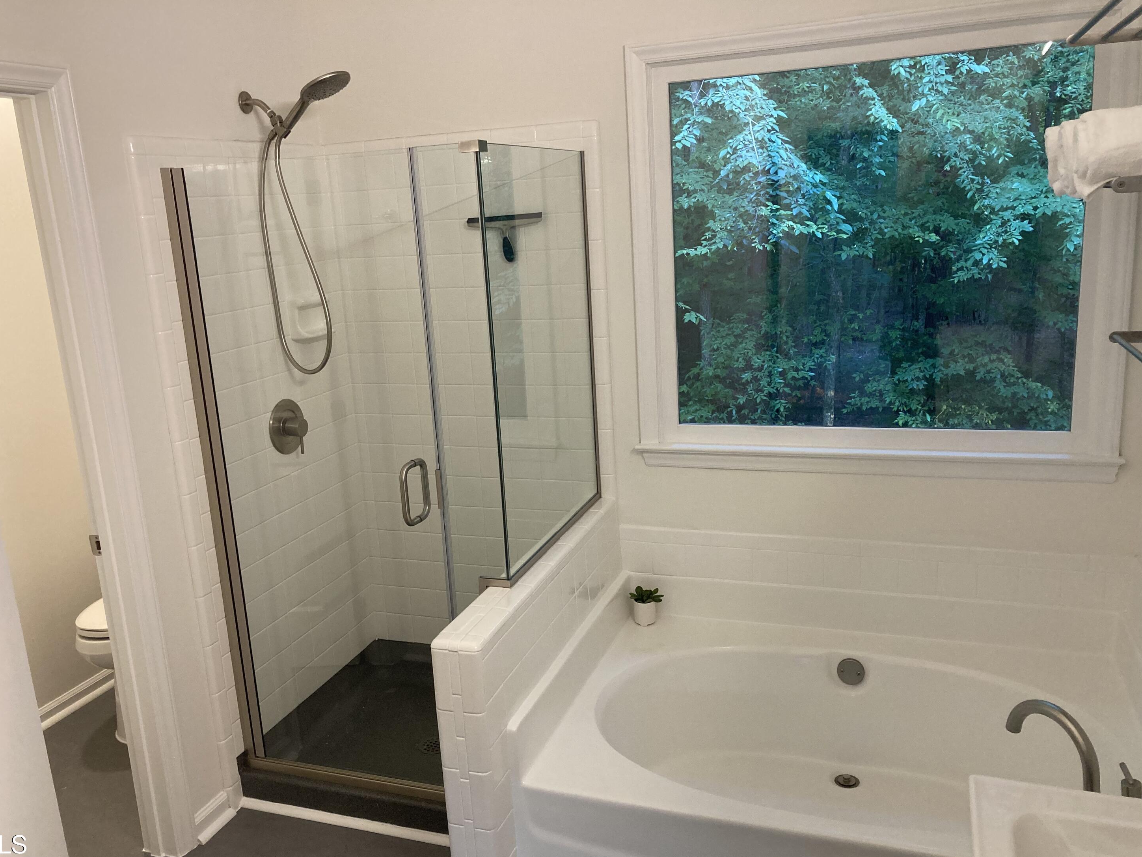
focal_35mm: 29
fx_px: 957
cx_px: 551
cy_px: 442
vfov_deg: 48.2
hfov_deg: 61.7
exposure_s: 1/60
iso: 160
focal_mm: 3.99
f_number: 1.8
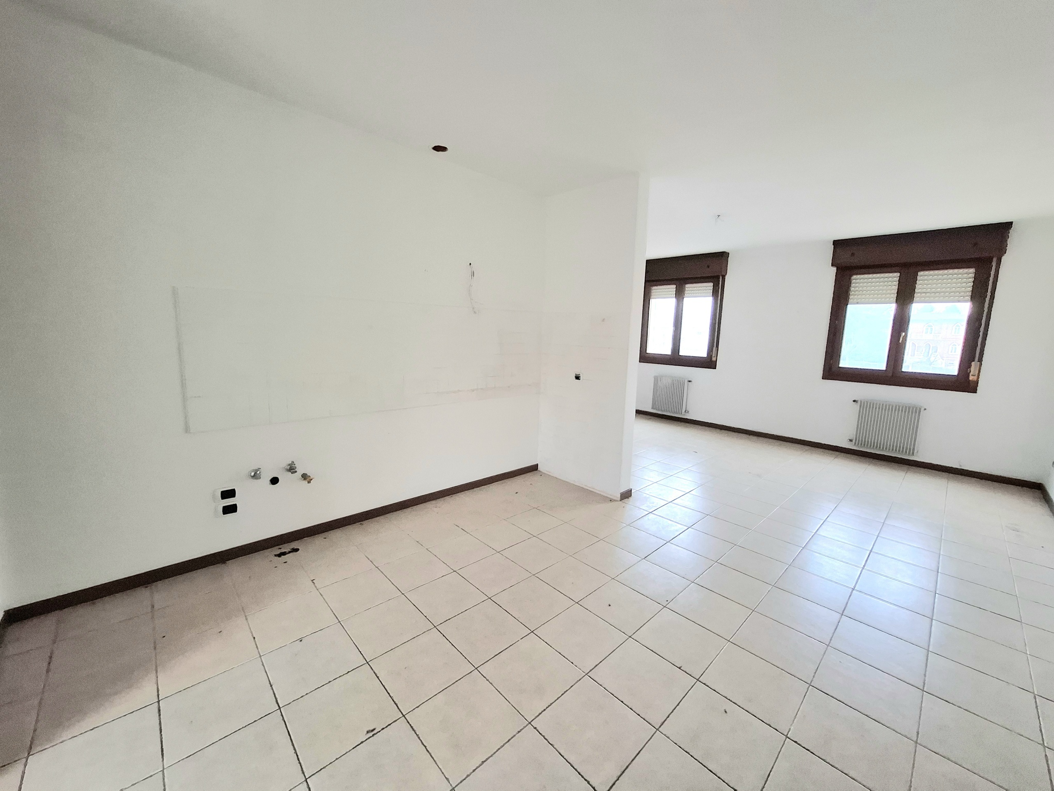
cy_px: 396
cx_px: 527
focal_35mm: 13
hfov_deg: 106.2
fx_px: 396
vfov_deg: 89.9
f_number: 2.2
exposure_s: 1/24
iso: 160
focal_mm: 1.74
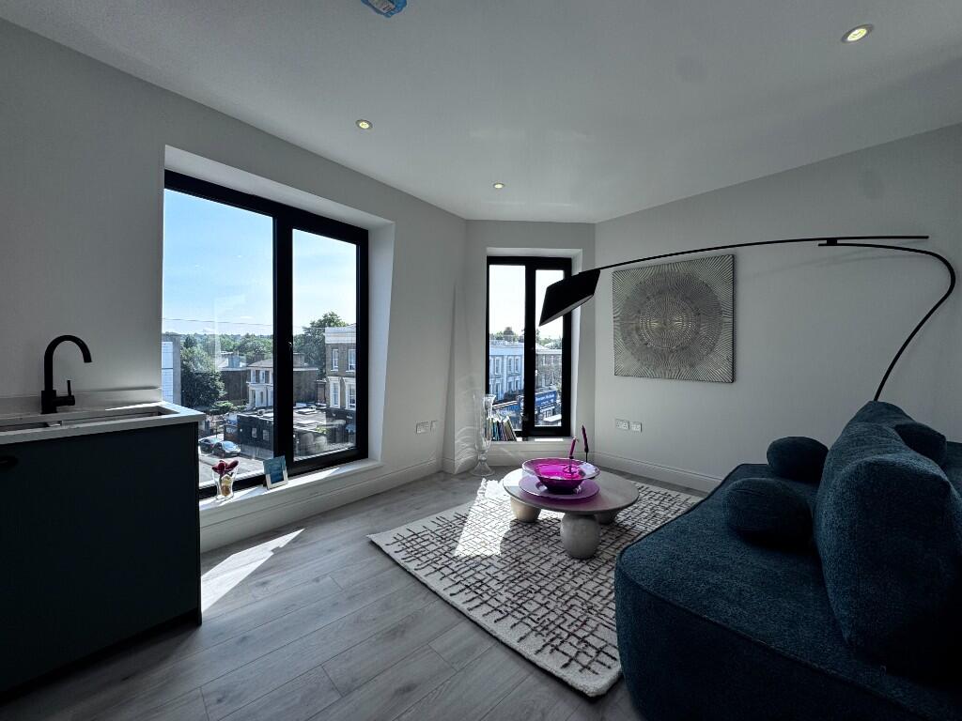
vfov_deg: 85.7
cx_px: 481
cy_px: 360
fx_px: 389
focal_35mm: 14
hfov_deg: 102.1
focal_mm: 2.22
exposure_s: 1/605
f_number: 2.2
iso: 40
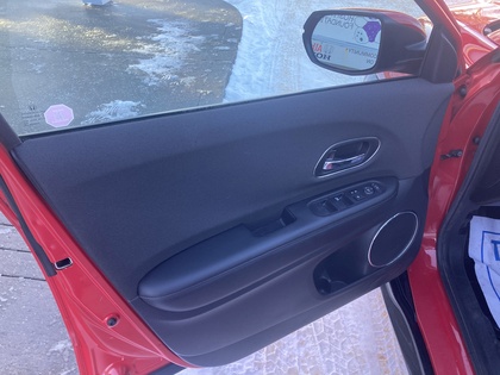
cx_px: 250
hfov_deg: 63.4
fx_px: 404
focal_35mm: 28
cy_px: 188
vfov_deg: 49.7
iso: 80
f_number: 1.8
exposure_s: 1/121
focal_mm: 3.99
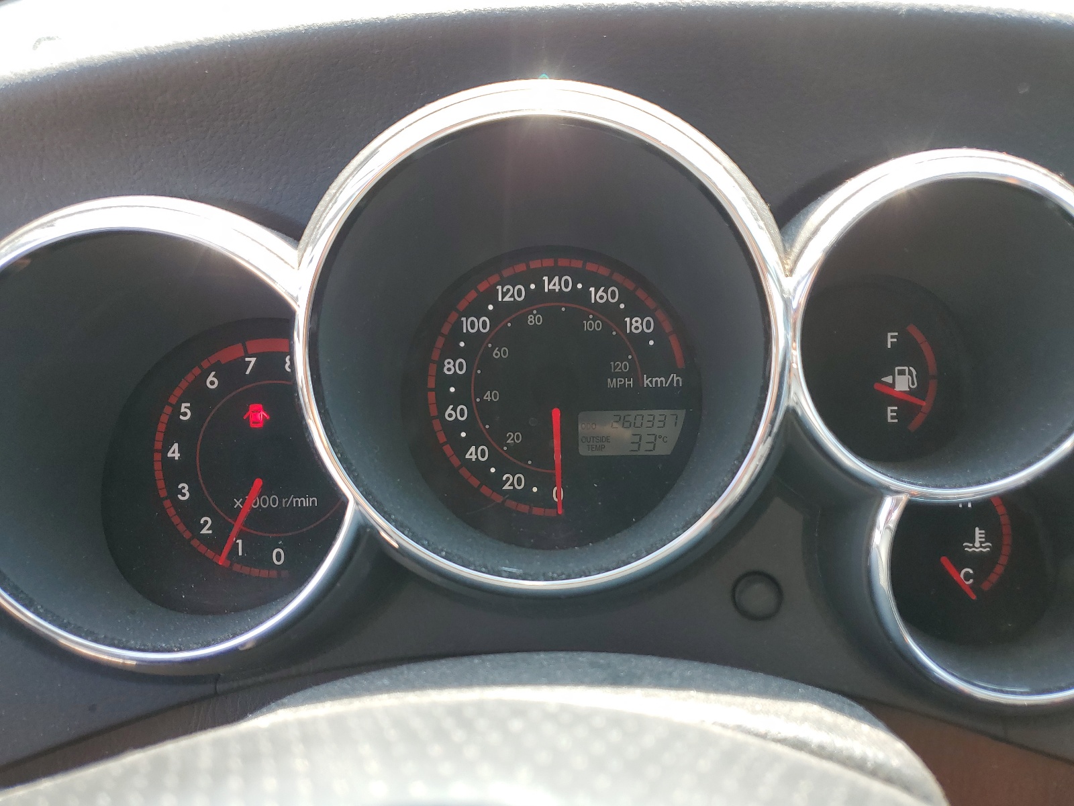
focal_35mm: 26
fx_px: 807
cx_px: 537
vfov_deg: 53.1
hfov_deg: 67.3
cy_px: 403
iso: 50
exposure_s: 1/227
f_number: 1.5
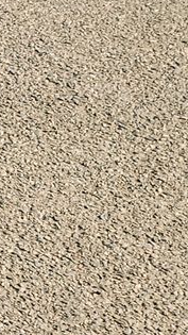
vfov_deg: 14.9
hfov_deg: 6.8
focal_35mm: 133
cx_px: -593
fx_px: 1180
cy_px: -174
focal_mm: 6.7
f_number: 1.8
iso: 50
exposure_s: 1/388
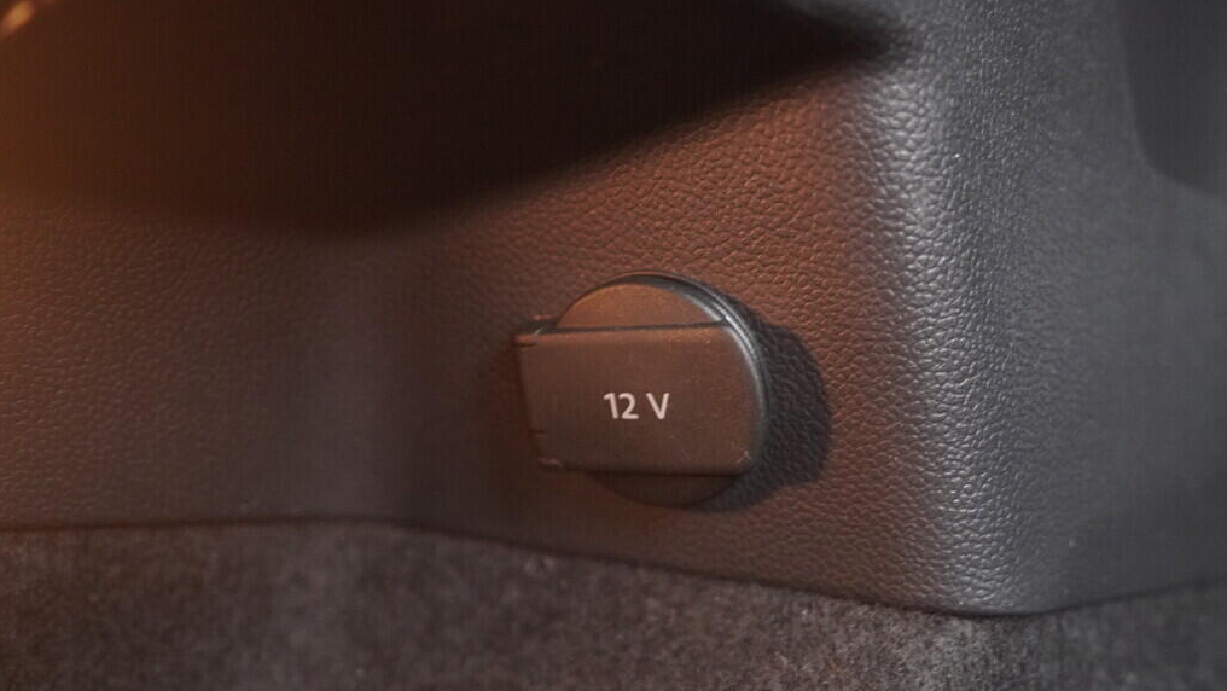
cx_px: 615
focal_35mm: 38
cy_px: 398
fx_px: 1237
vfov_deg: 31.2
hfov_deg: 52.8
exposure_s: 1/40
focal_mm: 24
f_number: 2.8
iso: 4000
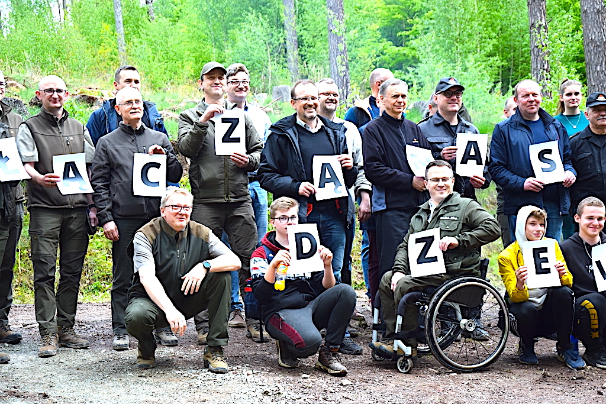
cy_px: 202
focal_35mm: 93
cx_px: 303
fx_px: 1566
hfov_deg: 21.9
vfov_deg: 14.7
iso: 800
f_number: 5.6
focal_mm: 62
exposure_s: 1/640
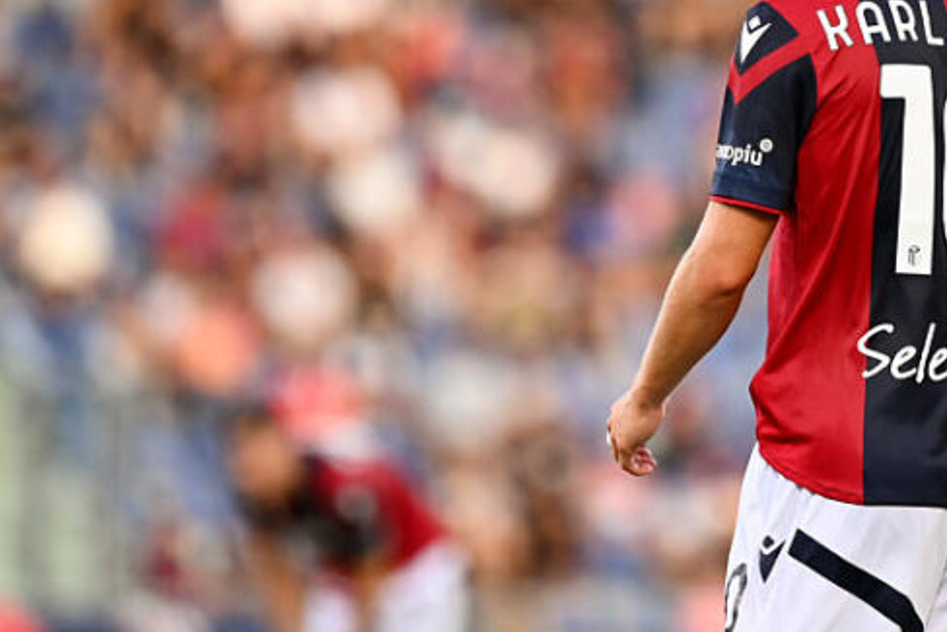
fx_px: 17182
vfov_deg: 2.1
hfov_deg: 3.2
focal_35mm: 653
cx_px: 711
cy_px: 235
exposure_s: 1/1600
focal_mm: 400
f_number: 4
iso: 1600
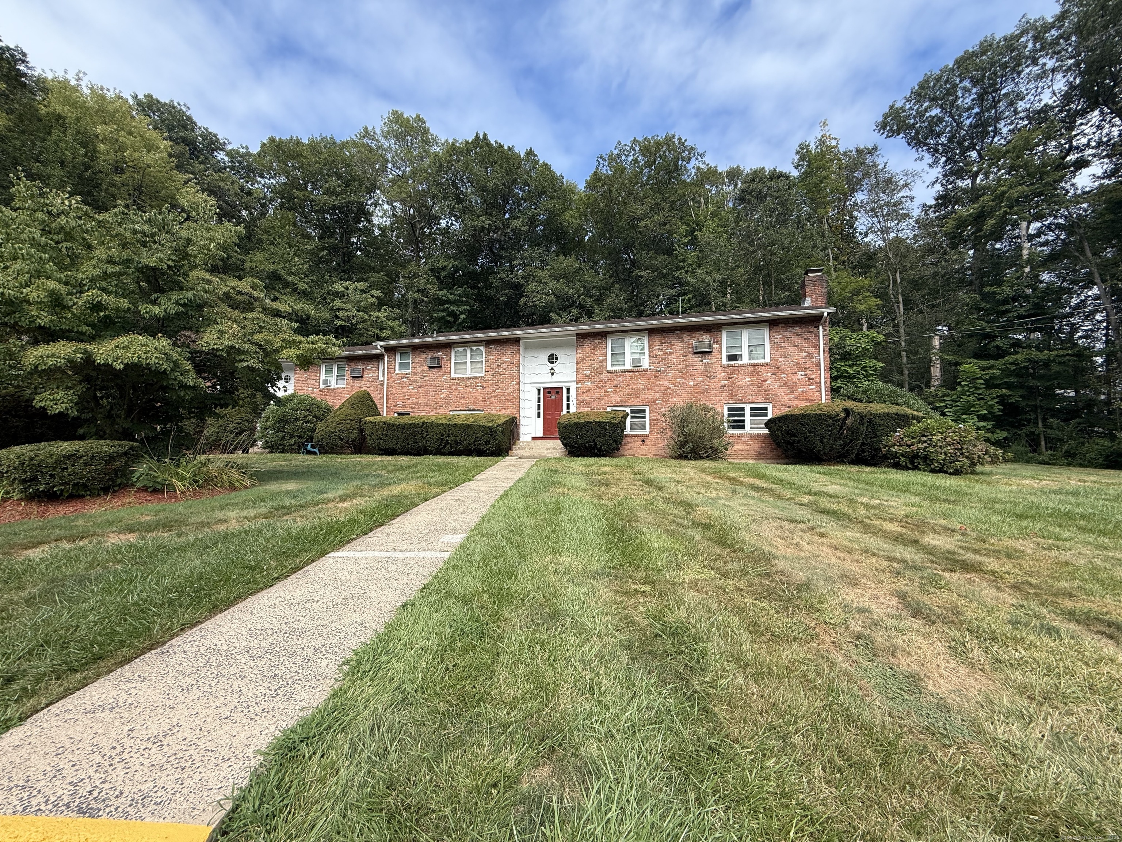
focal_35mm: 14
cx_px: 561
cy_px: 421
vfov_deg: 85.7
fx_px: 454
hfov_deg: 102.1
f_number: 2.2
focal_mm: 2.22
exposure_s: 1/1145
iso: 50
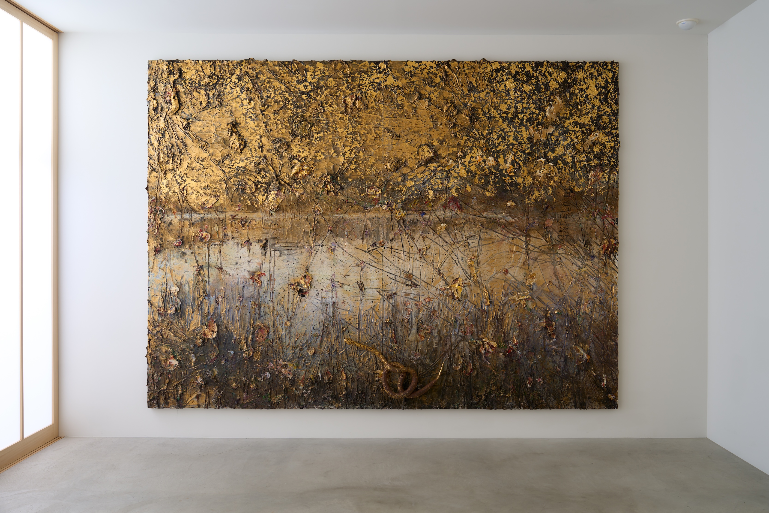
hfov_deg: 61.9
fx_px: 641
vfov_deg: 43.6
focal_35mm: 30
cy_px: 256
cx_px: 384
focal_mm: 30
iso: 100
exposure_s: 1/1.59
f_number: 4.5
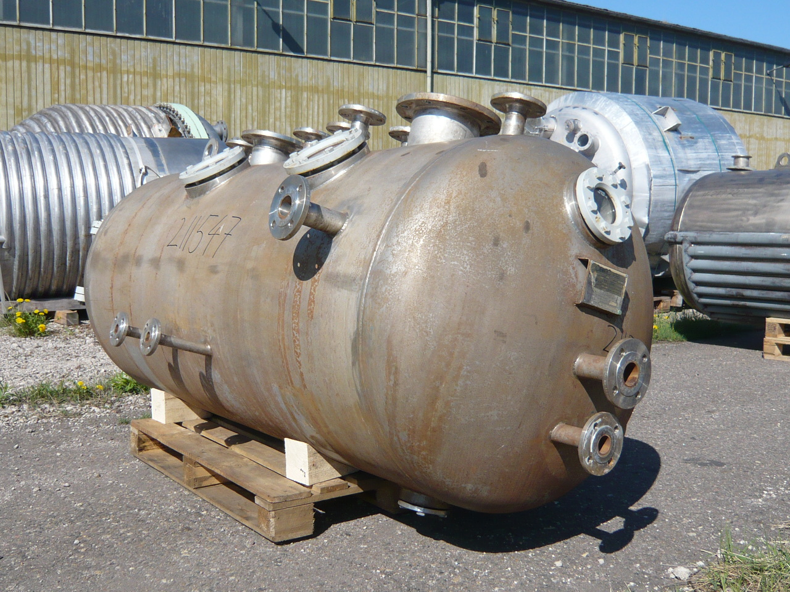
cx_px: 395
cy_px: 296
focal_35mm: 37
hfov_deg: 50.1
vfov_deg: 38.7
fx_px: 844
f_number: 8
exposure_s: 1/200
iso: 100
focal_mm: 4.6
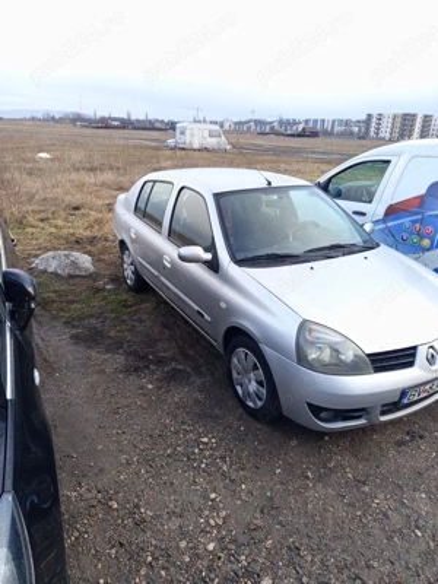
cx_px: 219
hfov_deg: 56.8
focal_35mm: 24
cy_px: 292
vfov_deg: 71.6
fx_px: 405
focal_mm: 5.24
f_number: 1.7
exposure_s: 1/101
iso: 101
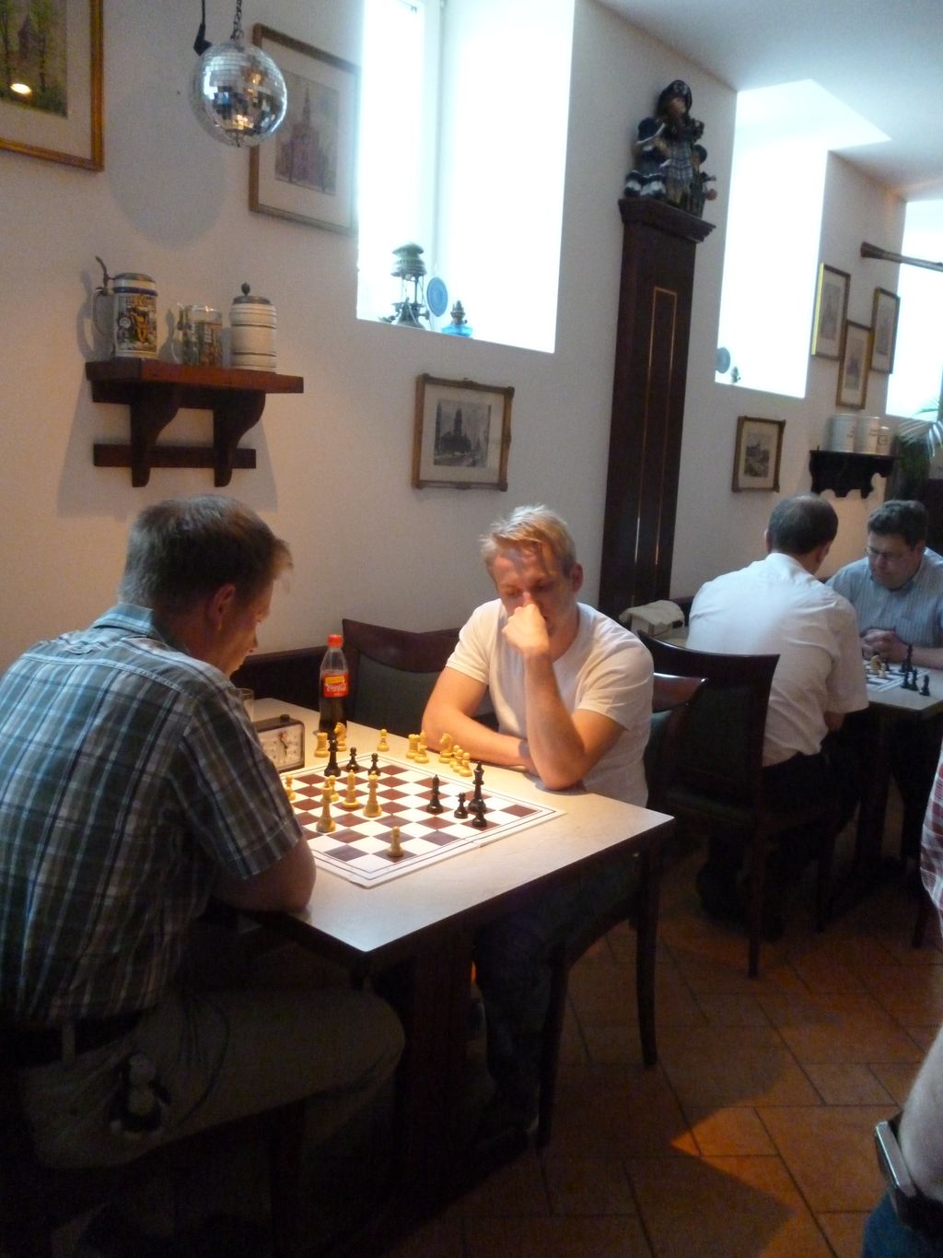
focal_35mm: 28
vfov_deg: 63.4
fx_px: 1017
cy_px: 629
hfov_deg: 49.8
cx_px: 472
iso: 800
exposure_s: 1/30
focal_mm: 5
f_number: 3.1
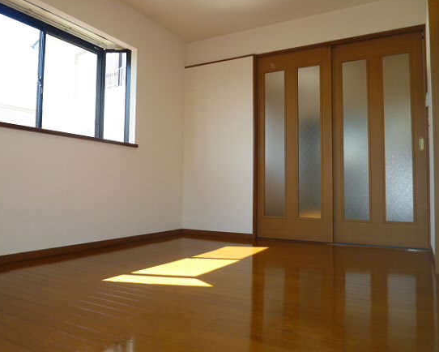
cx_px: 201
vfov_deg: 53.2
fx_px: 351
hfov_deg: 63.9
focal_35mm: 27
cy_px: 171
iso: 100
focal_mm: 4.5
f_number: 3.2
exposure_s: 1/125
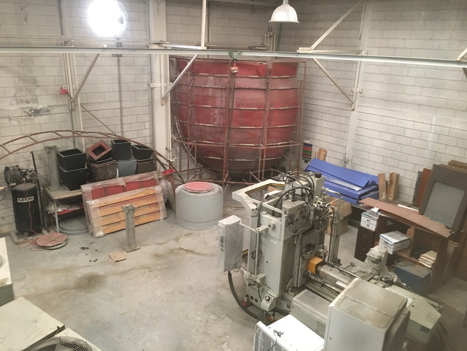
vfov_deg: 48.2
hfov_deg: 61.7
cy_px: 176
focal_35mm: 29
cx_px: 234
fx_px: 391
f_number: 2.2
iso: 200
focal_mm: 4.15
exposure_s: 1/17
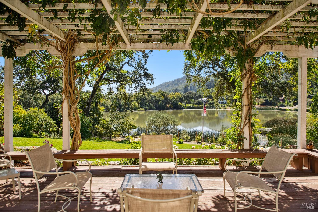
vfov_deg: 53.1
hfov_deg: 73.7
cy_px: 106
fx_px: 212
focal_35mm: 24
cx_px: 159
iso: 400
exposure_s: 1/640
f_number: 8
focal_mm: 24
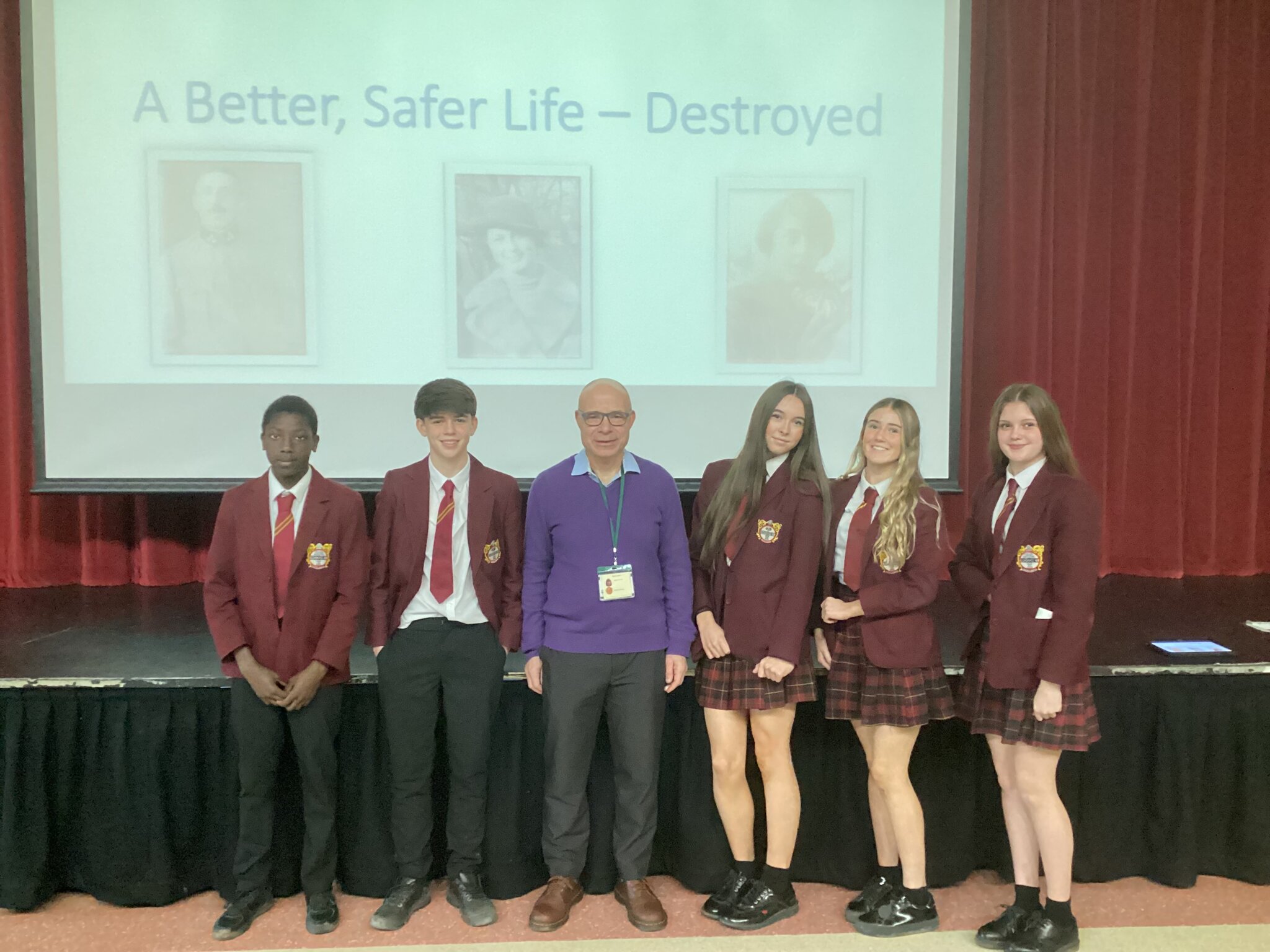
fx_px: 1137
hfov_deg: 58.4
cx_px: 635
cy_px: 476
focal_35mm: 31
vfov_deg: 45.4
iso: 800
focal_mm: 3.3
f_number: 2.4
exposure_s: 1/20
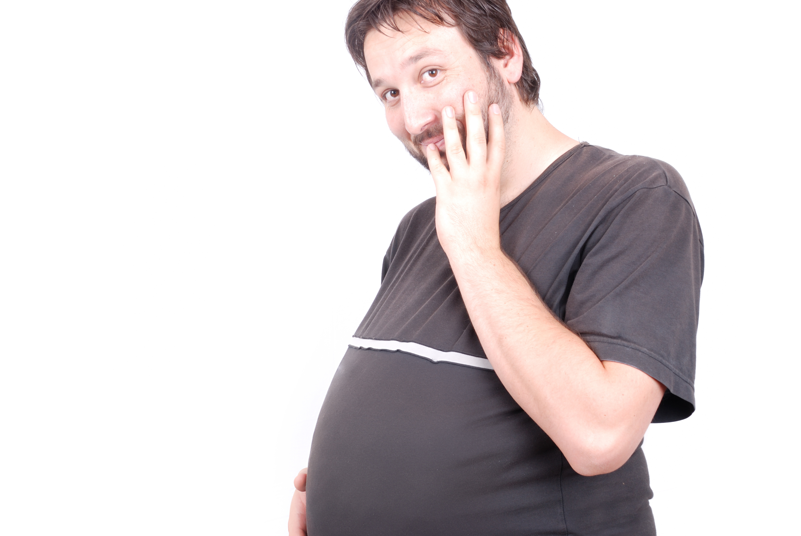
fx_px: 1036
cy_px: 268
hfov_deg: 42.3
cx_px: 400
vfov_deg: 29.0
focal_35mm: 46
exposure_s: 1/125
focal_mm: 31
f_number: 9.5
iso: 100
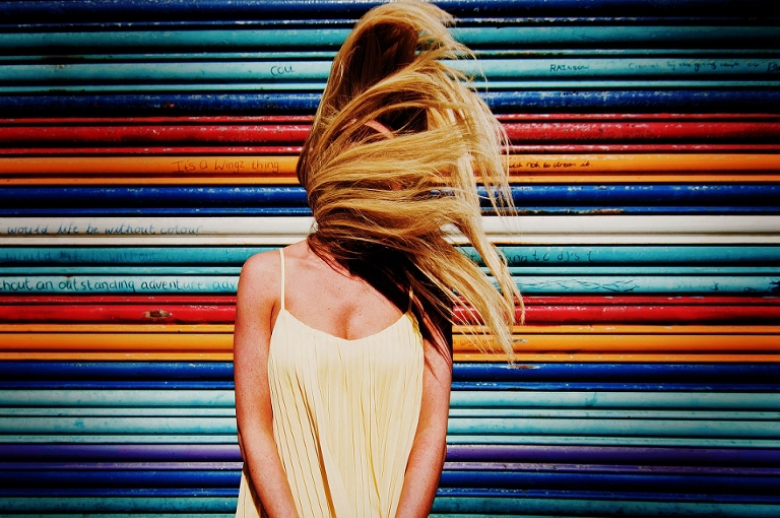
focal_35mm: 22
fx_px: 487
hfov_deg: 77.4
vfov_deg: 56.0
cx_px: 390
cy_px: 259
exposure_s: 1/3200
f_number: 3.5
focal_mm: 15
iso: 200
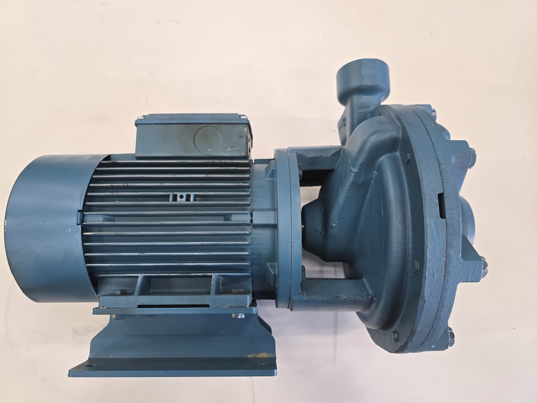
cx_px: 268
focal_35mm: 23
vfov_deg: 58.9
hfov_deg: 73.9
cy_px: 202
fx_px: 357
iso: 160
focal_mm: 6.3
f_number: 1.7
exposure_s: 1/100
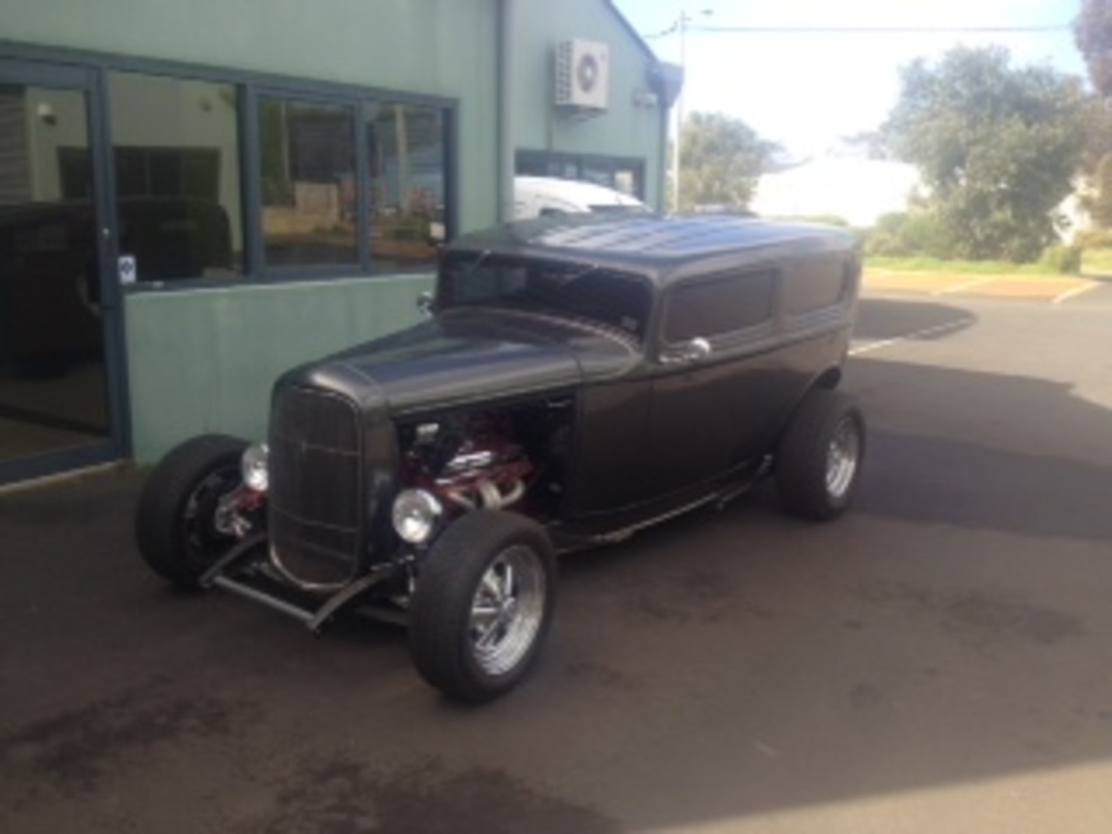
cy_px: 417
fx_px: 1124
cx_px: 556
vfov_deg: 40.7
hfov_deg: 52.6
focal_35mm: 35
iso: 50
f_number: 2.4
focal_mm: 4.28
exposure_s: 1/442
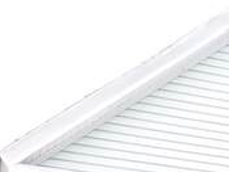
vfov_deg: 9.1
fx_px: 974
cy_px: 414
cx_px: 357
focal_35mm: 147
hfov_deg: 12.6
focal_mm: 4.5
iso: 100
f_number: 2.8
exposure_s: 1/400
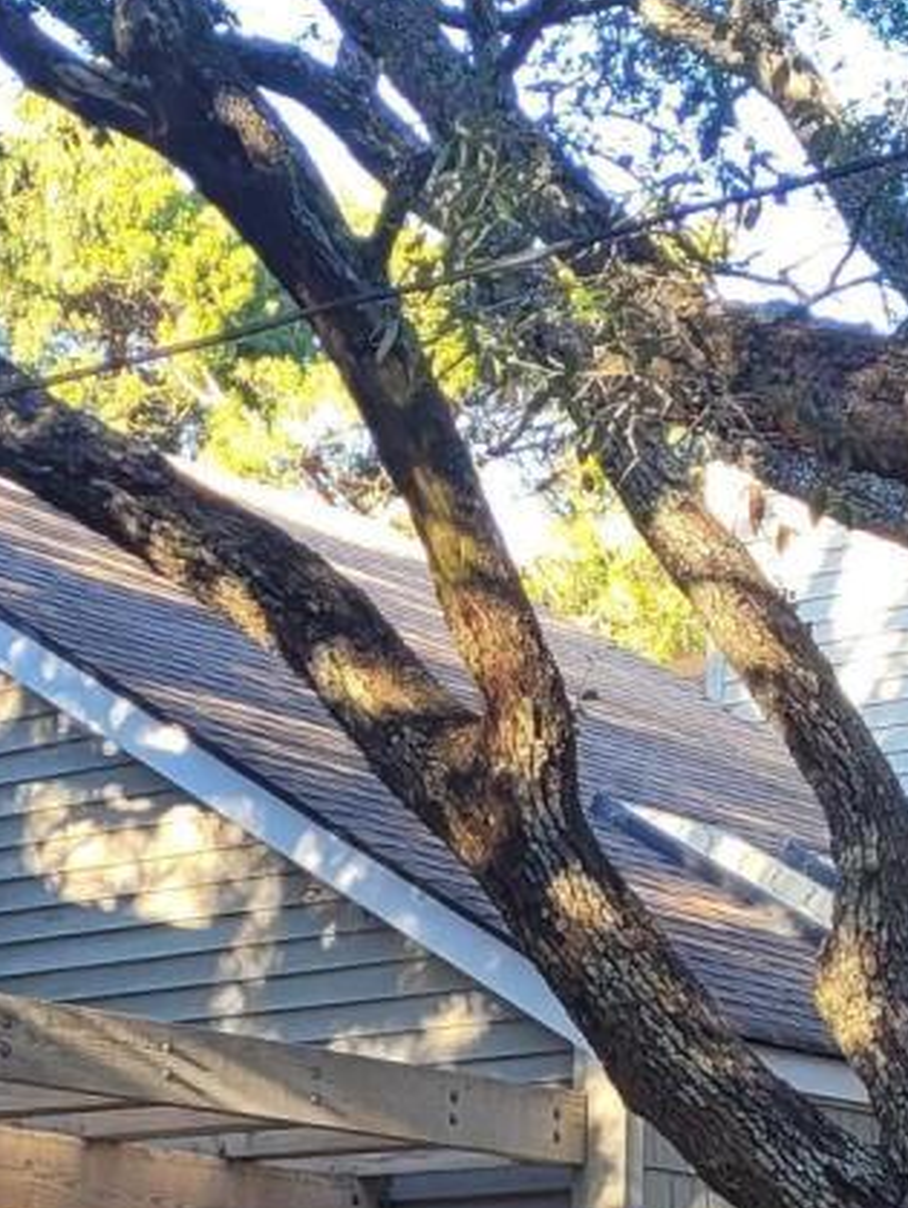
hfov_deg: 11.9
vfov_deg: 15.3
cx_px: 52
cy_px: 1459
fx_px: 4330
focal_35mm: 124
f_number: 1.8
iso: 40
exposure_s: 1/120
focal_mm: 5.4
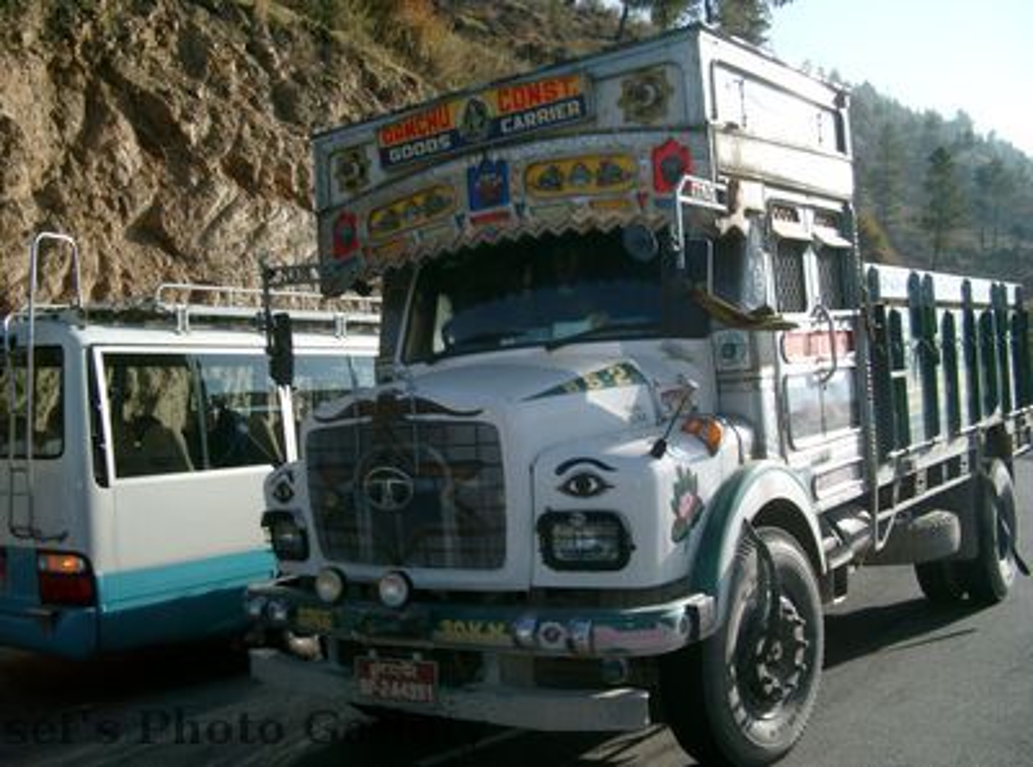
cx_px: 516
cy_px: 384
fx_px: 1100
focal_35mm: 37
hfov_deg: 50.3
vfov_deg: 38.4
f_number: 5
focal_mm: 7.6
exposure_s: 1/640
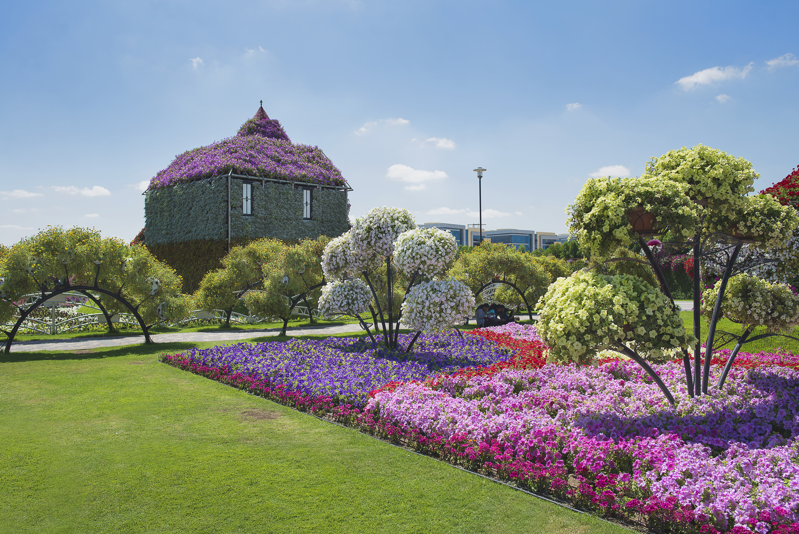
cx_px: 400
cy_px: 267
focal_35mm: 28
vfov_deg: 46.4
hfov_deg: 65.5
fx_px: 622
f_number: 5.6
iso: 100
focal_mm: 28
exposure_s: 1/640
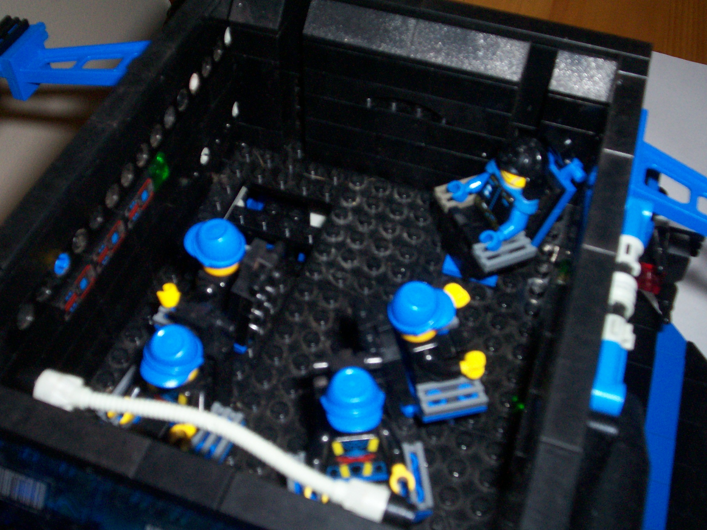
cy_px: 274
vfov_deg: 35.1
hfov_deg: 45.7
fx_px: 837
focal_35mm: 41
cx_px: 306
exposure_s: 1/64
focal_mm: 5.9
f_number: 4.5
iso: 140
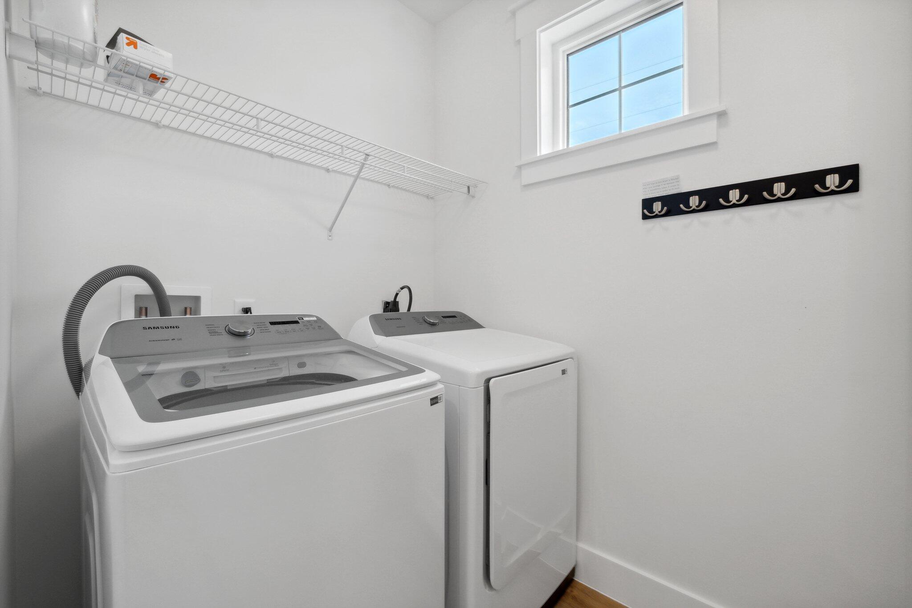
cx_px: 456
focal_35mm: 15
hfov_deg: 100.4
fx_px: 380
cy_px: 304
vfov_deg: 77.3
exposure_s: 1/30
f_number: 9
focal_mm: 10
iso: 400
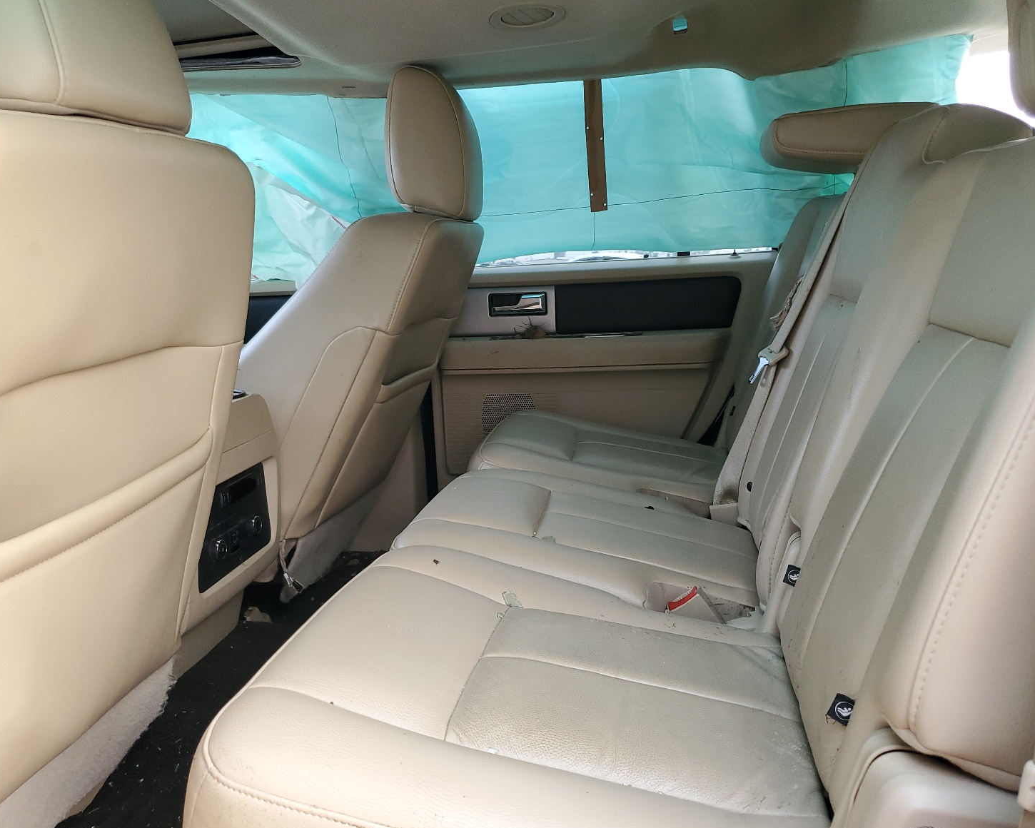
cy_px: 422
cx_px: 550
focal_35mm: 28
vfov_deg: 51.5
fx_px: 858
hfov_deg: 62.2
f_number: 1.5
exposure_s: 1/120
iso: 96
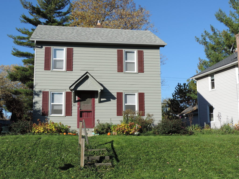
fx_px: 297
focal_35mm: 43
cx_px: 120
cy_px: 90
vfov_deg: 33.6
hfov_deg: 43.9
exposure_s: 1/800
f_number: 3.4
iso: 80
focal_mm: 7.6
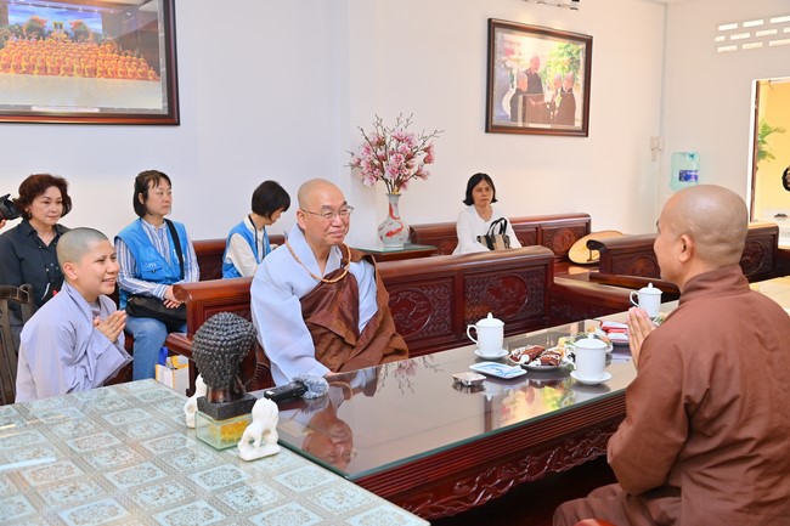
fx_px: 746
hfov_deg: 55.8
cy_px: 263
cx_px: 395
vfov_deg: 38.9
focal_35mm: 34
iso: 640
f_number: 5.6
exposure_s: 1/160
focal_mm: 34
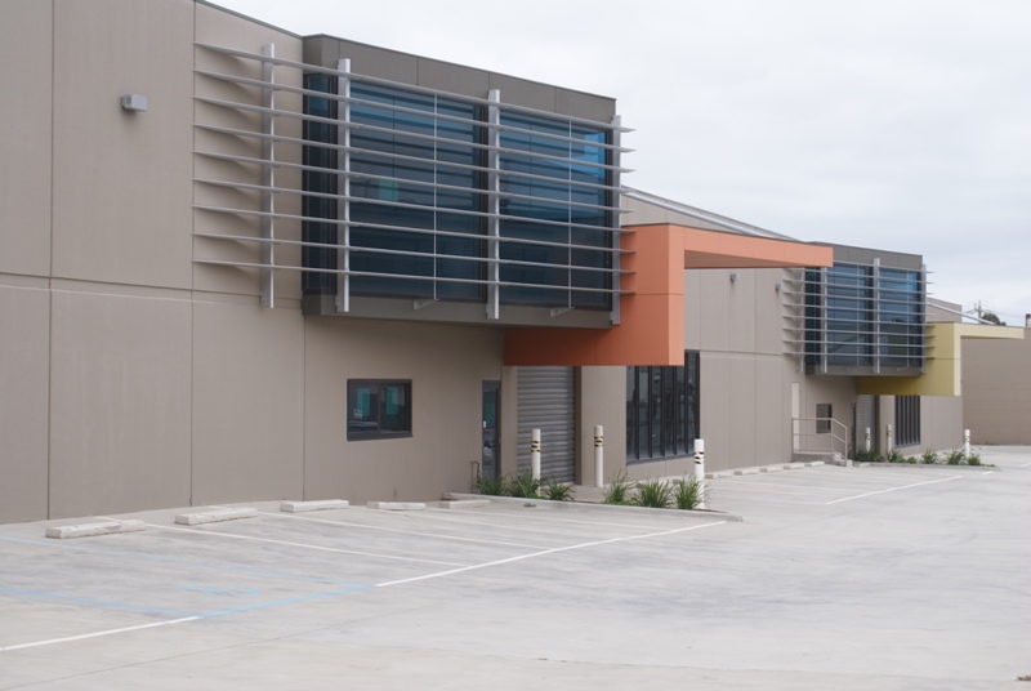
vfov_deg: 20.2
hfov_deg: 29.8
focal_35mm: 68
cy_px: 346
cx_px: 516
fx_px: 1936
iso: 100
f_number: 8
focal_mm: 45
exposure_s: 1/100
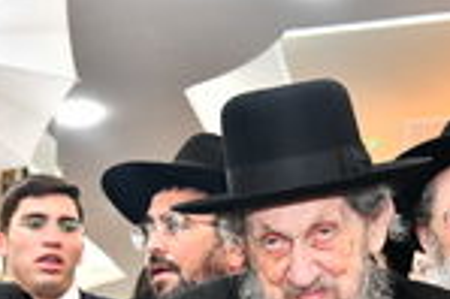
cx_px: 106
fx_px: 1411
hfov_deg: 18.0
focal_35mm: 113
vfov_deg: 12.0
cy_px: 296
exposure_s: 1/160
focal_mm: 42
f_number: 5.6
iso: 3200
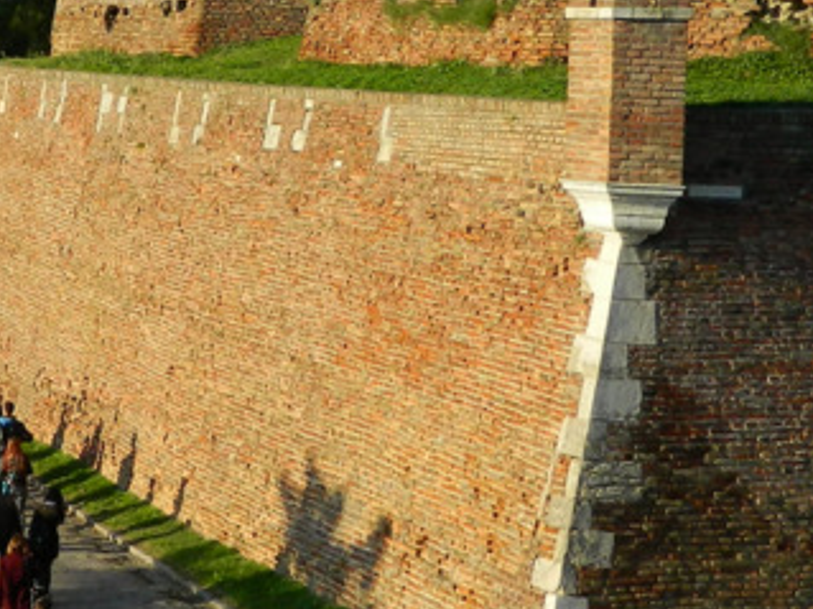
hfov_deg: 20.3
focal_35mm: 94
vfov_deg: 15.7
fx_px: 2207
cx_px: 36
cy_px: 168
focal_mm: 4.5
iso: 80
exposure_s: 1/640
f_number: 3.1
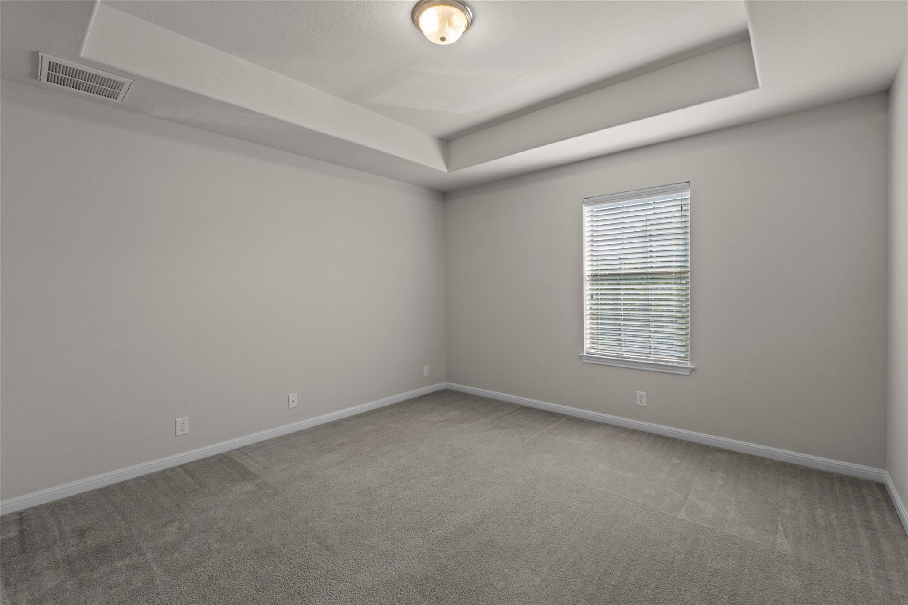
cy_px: 302
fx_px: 378
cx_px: 454
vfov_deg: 77.3
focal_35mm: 15
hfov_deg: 100.4
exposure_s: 1/1.67
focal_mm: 10
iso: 250
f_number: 11
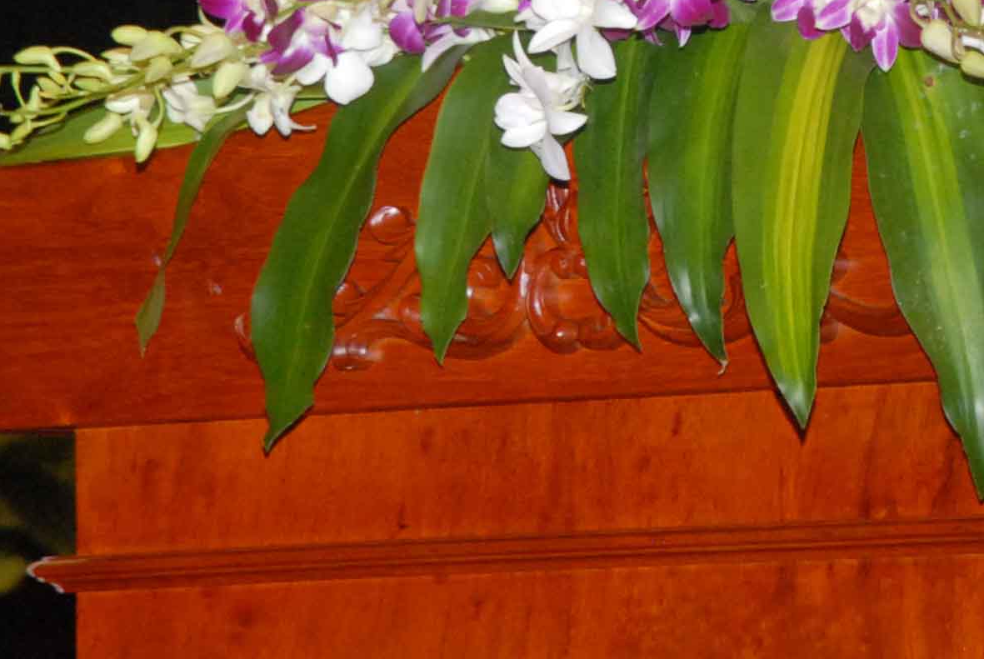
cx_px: 772
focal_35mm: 320
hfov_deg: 6.4
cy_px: -274
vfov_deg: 4.3
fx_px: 8749
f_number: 7.1
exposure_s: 1/60
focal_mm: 65
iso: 800
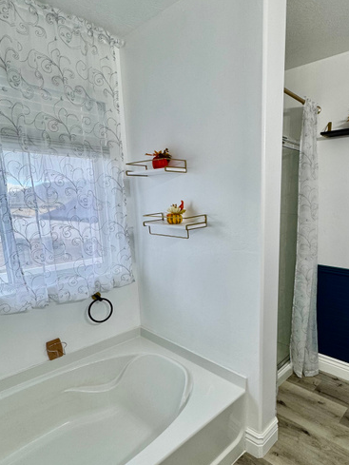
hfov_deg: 59.7
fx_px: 296
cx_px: 233
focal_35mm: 22
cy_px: 262
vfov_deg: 76.0
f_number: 2.2
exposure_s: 1/120
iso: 80
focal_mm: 2.22
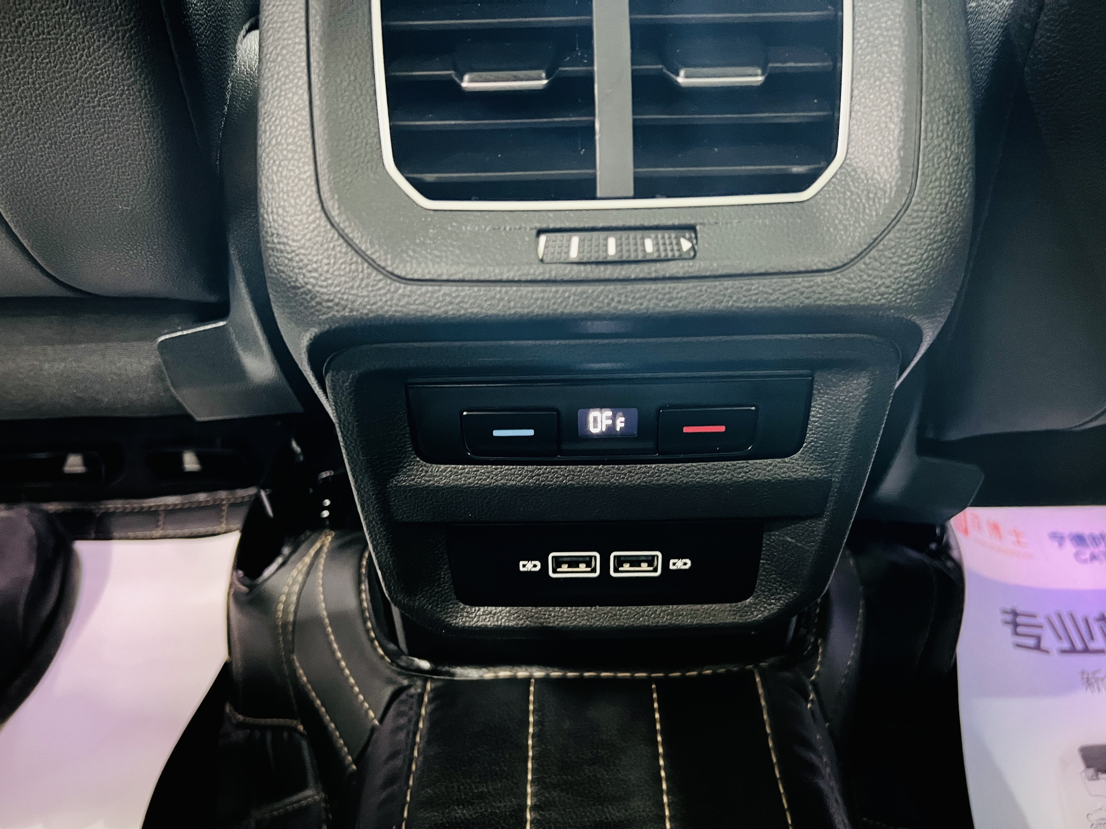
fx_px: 831
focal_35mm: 26
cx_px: 553
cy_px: 414
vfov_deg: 53.1
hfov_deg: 67.3
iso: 1000
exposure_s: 1/18
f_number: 1.5
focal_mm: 5.7
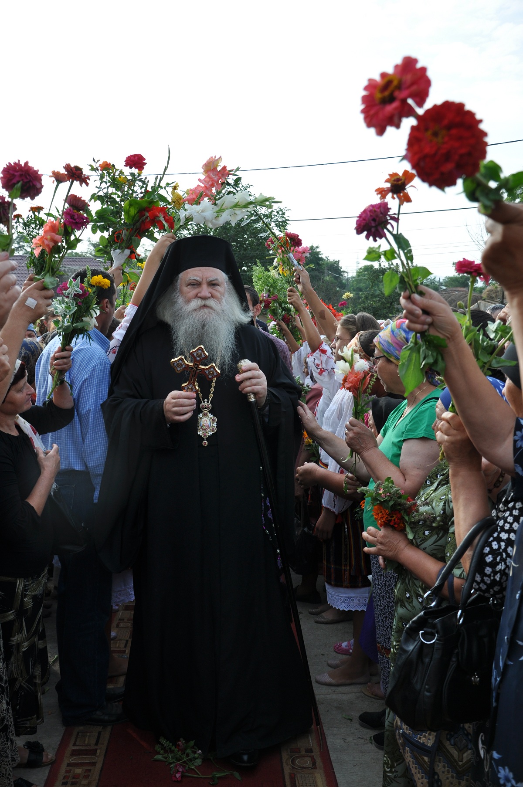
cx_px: 262
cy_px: 394
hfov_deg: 35.4
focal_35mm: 38
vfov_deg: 51.3
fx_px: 819
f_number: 5.6
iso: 200
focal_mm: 25
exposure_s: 1/500
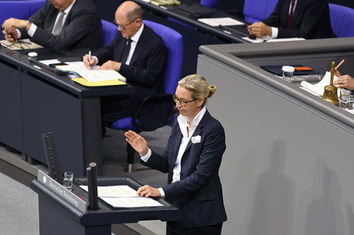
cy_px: 118
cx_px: 177
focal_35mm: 250
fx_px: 2456
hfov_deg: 8.2
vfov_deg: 5.5
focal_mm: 250
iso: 8000
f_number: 5.6
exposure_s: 1/320
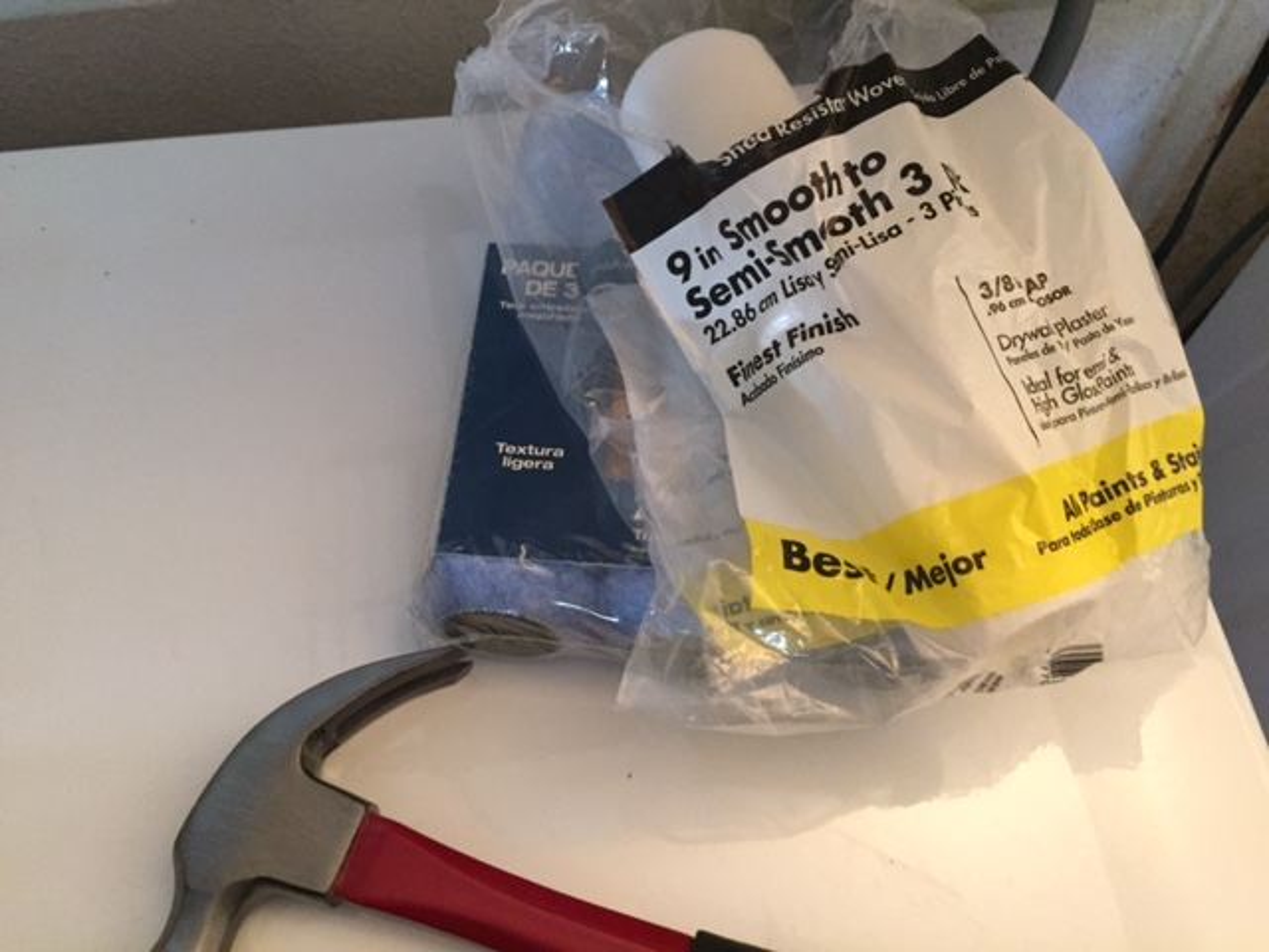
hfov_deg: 61.7
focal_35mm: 29
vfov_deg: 48.2
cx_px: 634
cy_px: 476
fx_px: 1063
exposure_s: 1/24
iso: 250
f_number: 2.2
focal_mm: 4.15
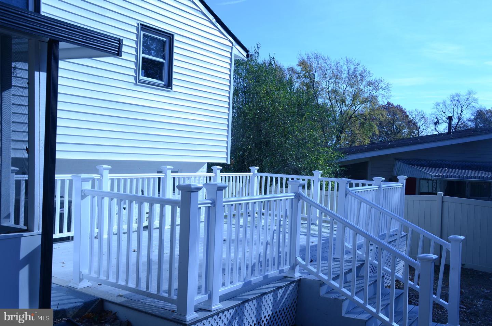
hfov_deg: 55.2
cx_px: 246
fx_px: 470
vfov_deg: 38.2
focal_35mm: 34
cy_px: 163
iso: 100
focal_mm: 23
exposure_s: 1/320
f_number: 9
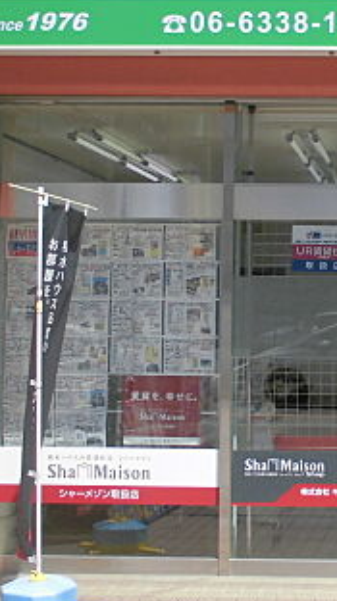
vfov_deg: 27.9
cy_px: 254
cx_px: 416
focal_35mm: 76
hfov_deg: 15.2
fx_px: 1210
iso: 100
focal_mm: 6.1
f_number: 4
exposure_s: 1/400
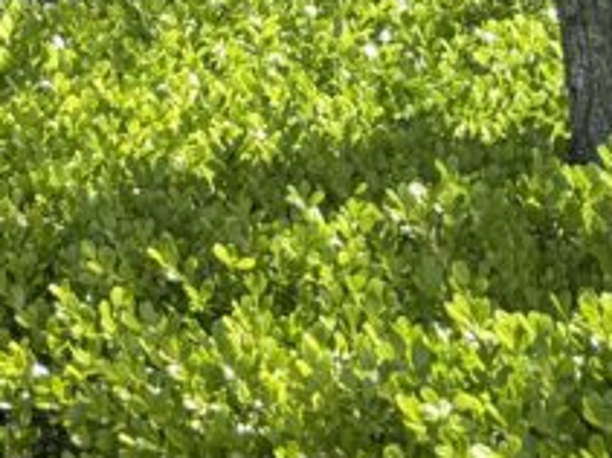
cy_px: -826
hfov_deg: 11.6
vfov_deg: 8.2
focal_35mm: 158
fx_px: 2792
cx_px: -470
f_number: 1.6
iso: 50
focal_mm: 5.96
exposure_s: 1/641
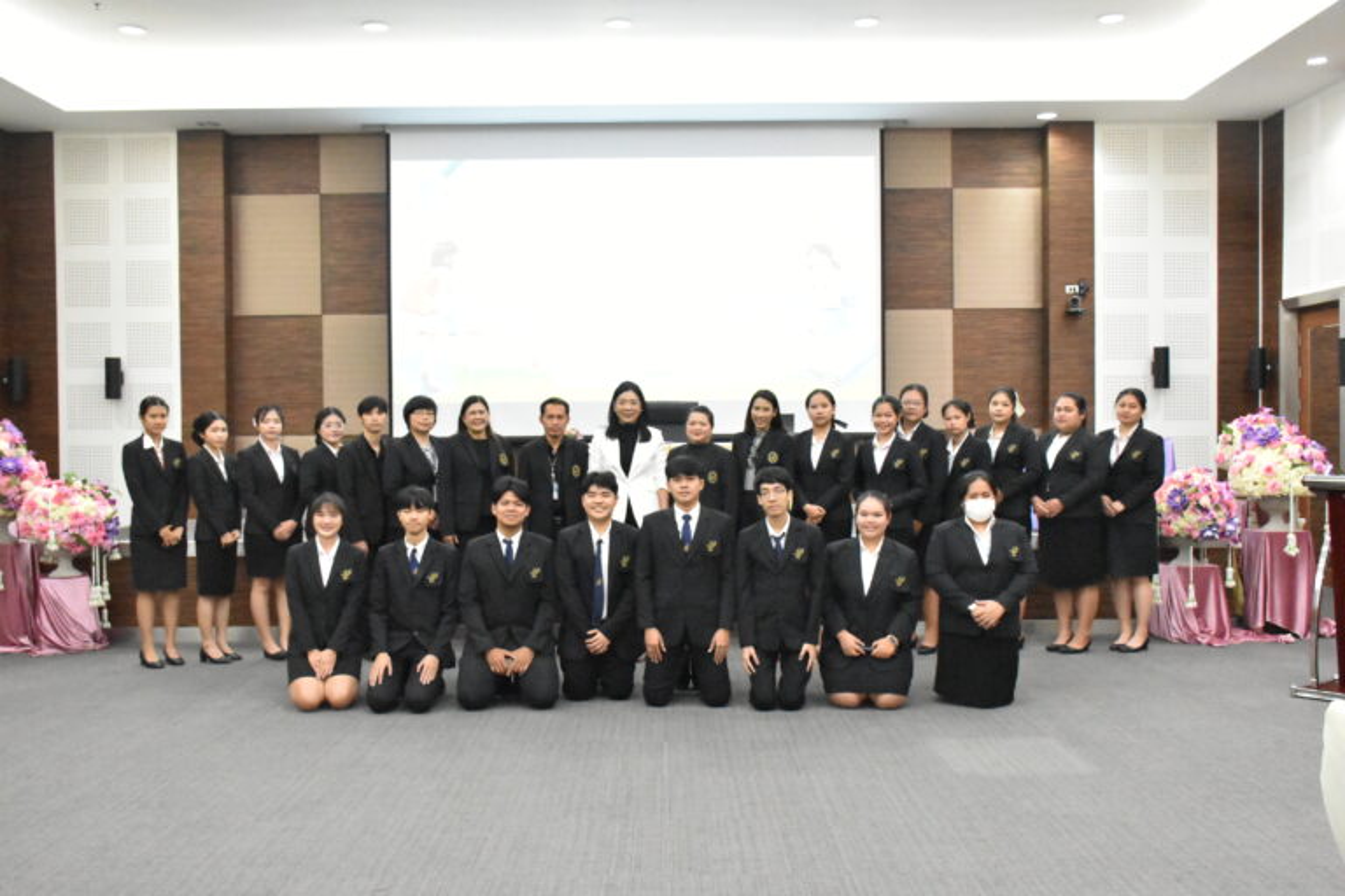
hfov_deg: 55.1
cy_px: 448
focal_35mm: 34
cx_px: 672
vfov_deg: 38.4
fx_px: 1289
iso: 12800
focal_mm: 23
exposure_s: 1/160
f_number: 6.3
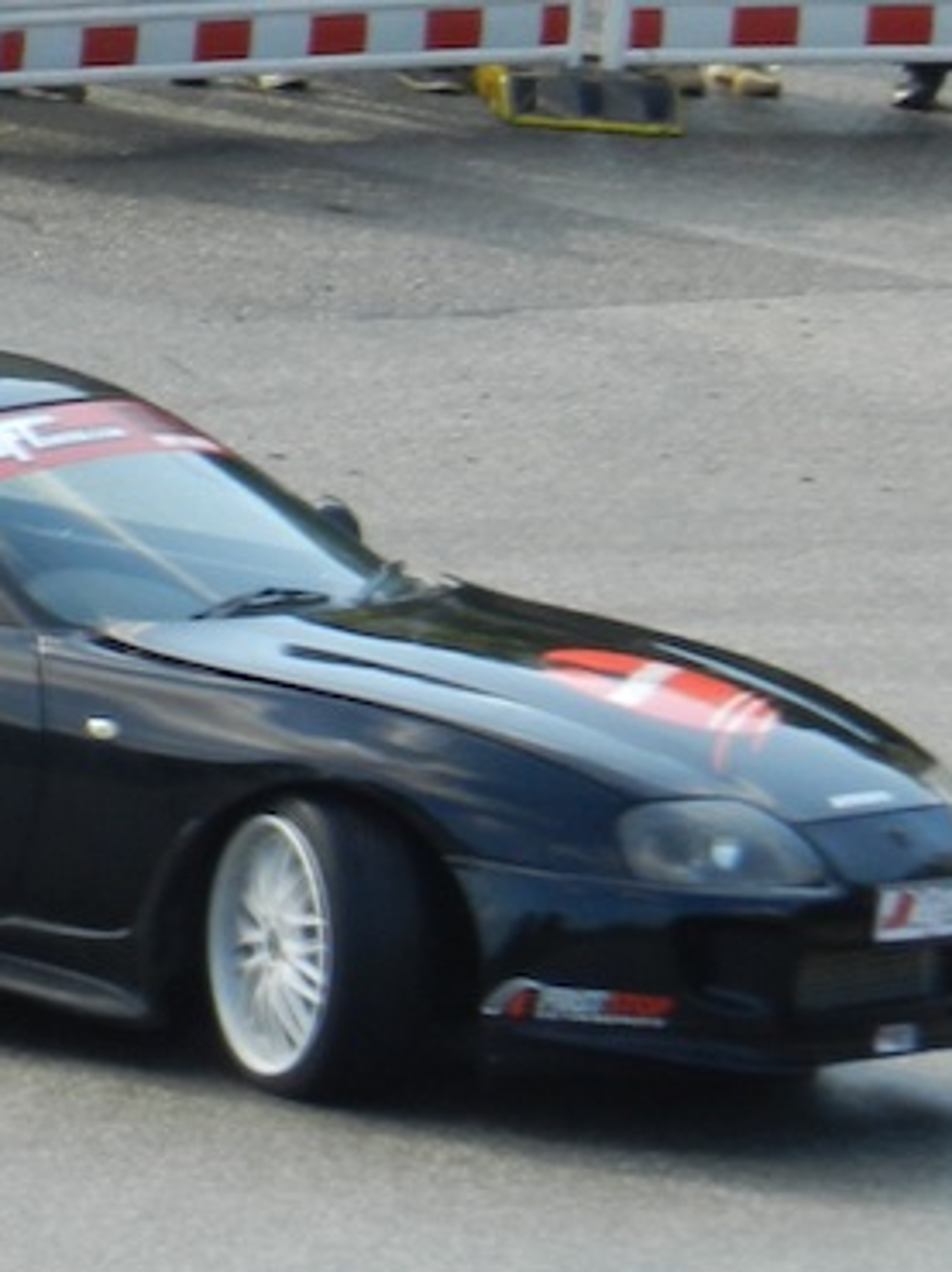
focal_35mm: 1308
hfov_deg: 1.1
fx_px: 48018
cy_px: 337
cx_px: 55
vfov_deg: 1.5
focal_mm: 71.7
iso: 160
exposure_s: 1/200
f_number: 5.6
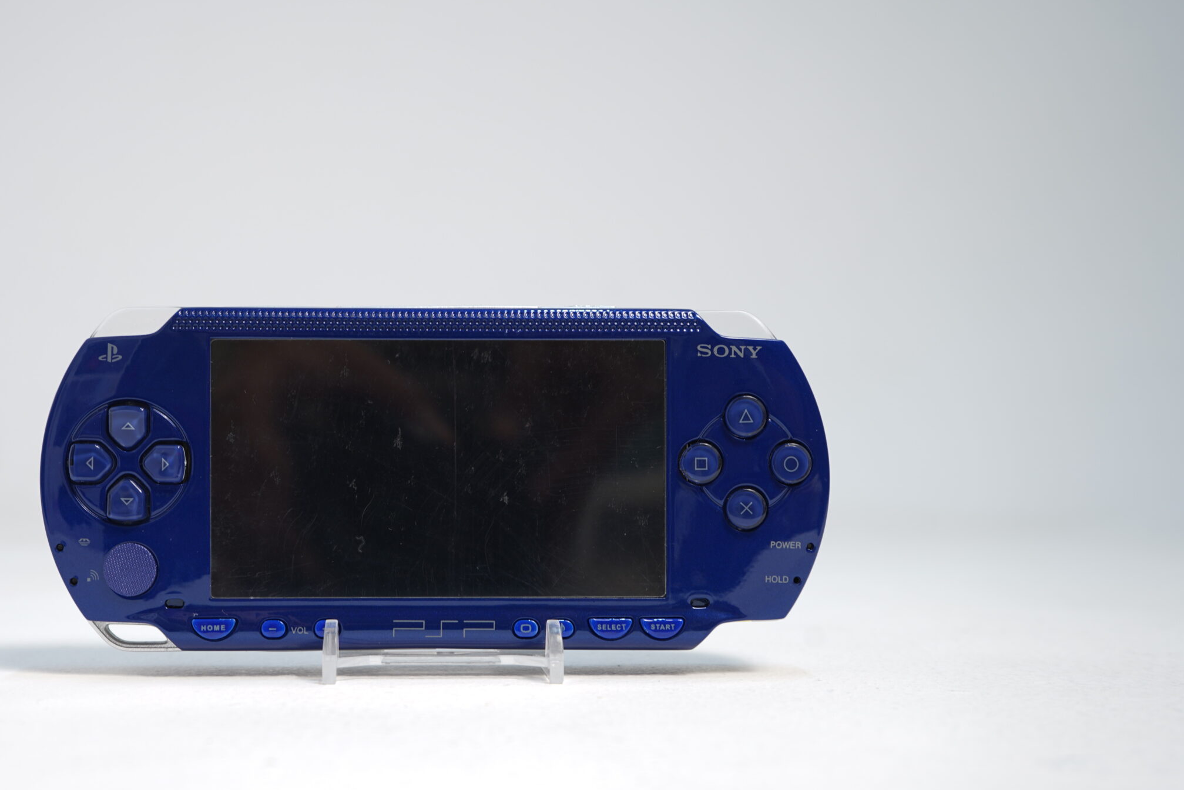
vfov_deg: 28.6
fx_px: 1546
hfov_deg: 41.6
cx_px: 437
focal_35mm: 47
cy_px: 491
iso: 64
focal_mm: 37
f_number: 5.6
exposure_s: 1/5
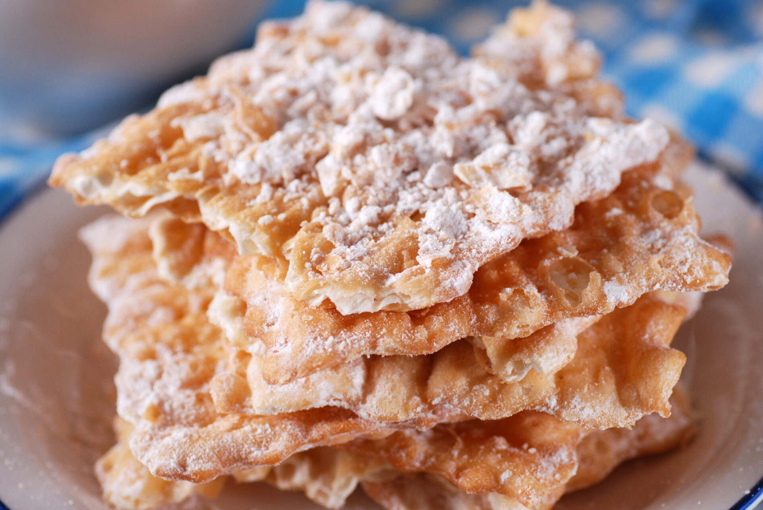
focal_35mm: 135
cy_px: 255
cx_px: 382
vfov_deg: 10.2
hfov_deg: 15.2
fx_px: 2862
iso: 100
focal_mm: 90
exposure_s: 1/100
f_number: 6.3
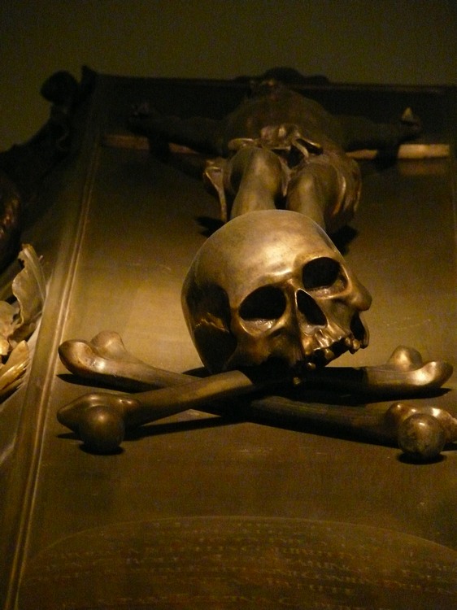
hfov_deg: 6.8
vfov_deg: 9.1
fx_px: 3840
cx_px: 228
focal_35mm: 218
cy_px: 305
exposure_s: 1/8
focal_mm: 46
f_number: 3.6
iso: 800
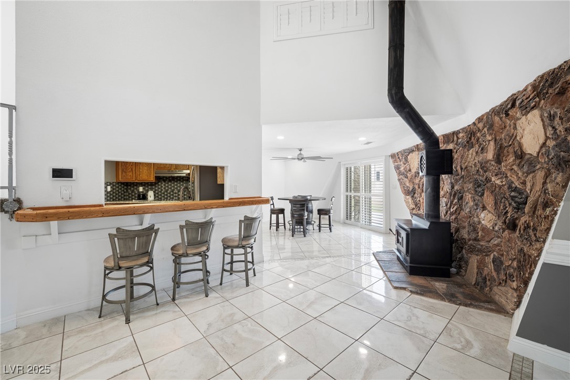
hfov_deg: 104.3
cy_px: 190
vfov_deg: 81.2
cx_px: 285
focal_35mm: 14
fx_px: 222
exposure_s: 1
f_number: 9
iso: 100
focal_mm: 14
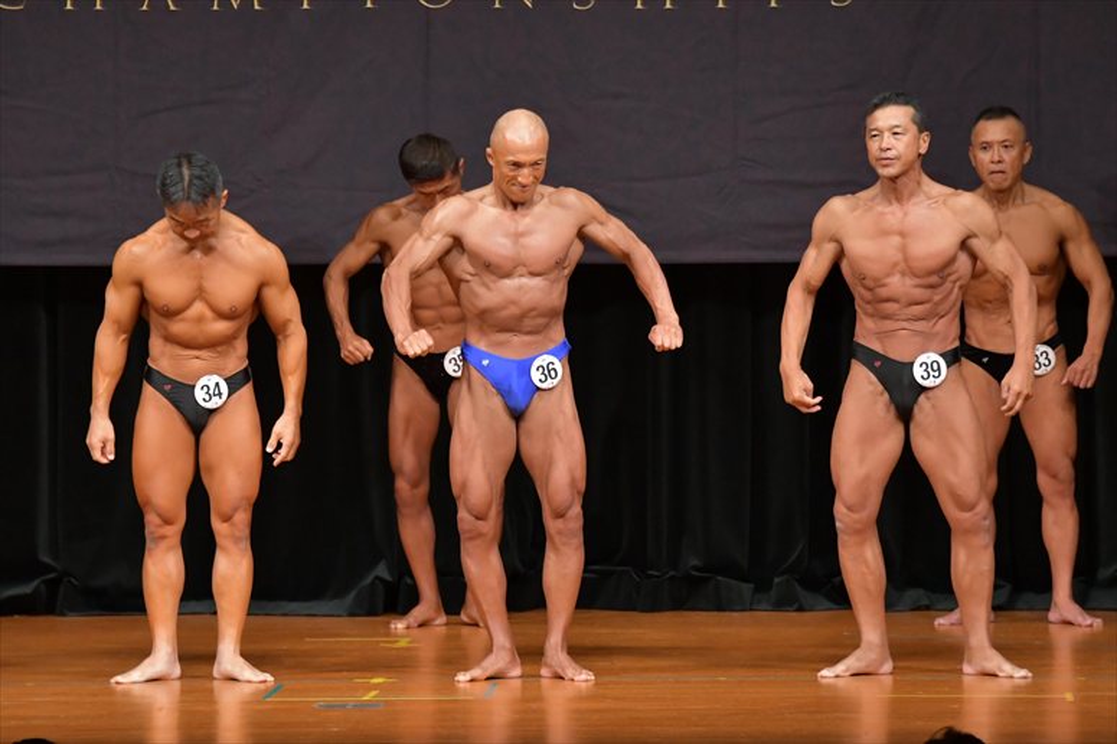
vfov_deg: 5.1
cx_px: 558
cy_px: 372
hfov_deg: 7.6
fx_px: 8374
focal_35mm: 270
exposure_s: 1/400
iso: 5000
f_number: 5.6
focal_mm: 180
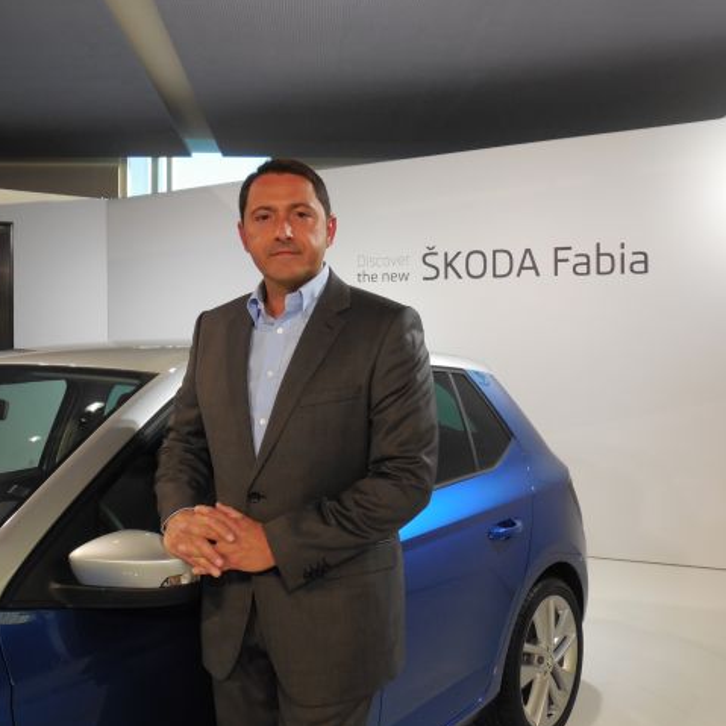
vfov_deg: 46.0
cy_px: 364
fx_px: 854
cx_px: 323
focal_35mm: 36
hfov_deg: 46.0
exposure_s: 1/250
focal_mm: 5.3
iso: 280
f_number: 3.8
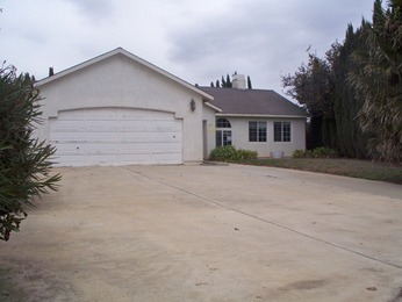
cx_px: 201
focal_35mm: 35
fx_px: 407
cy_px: 151
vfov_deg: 40.7
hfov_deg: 52.6
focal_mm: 7.54
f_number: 4.8
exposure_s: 1/400
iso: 125
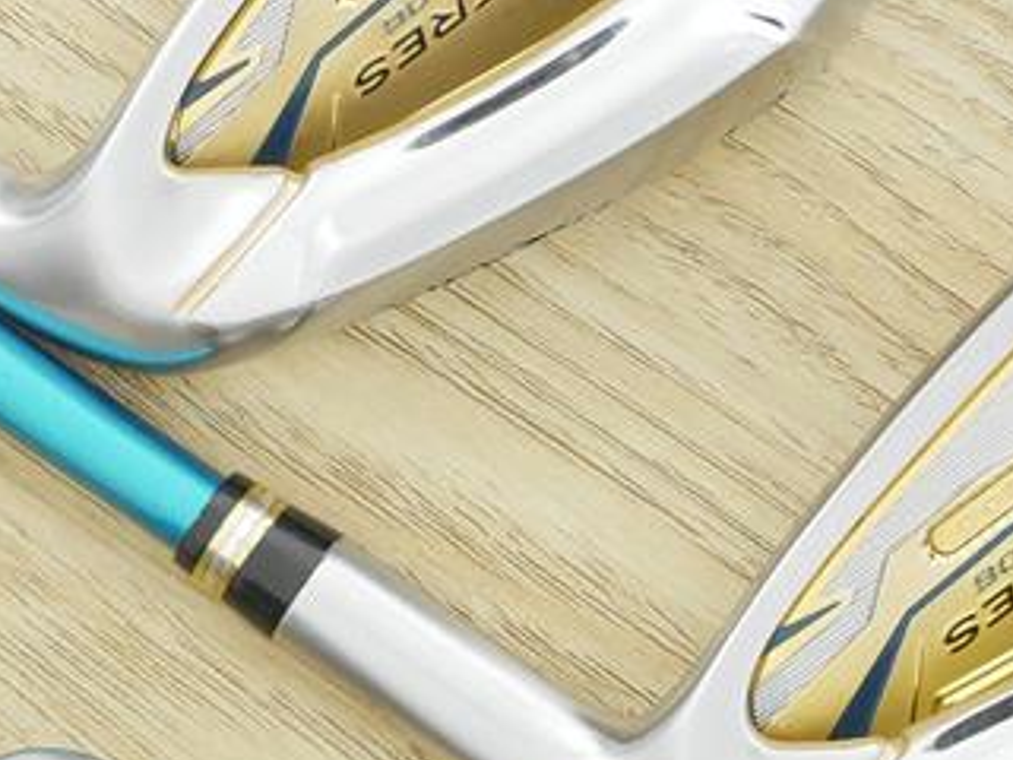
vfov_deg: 7.4
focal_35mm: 200
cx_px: 116
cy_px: 808
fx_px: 5853
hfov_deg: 9.8
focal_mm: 25
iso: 1600
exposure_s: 1/30
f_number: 4.5
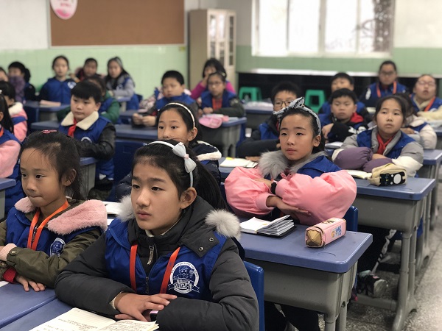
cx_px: 221
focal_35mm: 52
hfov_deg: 36.8
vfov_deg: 28.0
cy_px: 166
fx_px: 664
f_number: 2.4
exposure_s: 1/20
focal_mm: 6
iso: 160
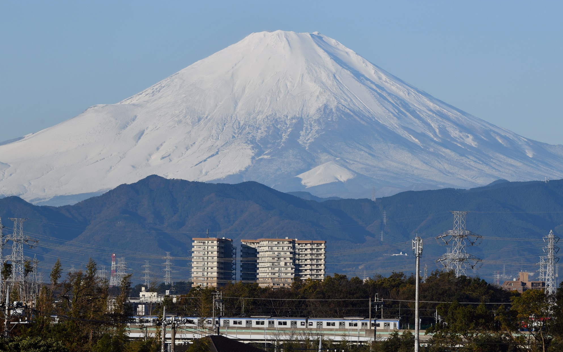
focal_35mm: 276
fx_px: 4235
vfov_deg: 4.8
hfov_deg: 7.6
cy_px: 188
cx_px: 282
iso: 100
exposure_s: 1/250
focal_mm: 270
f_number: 11
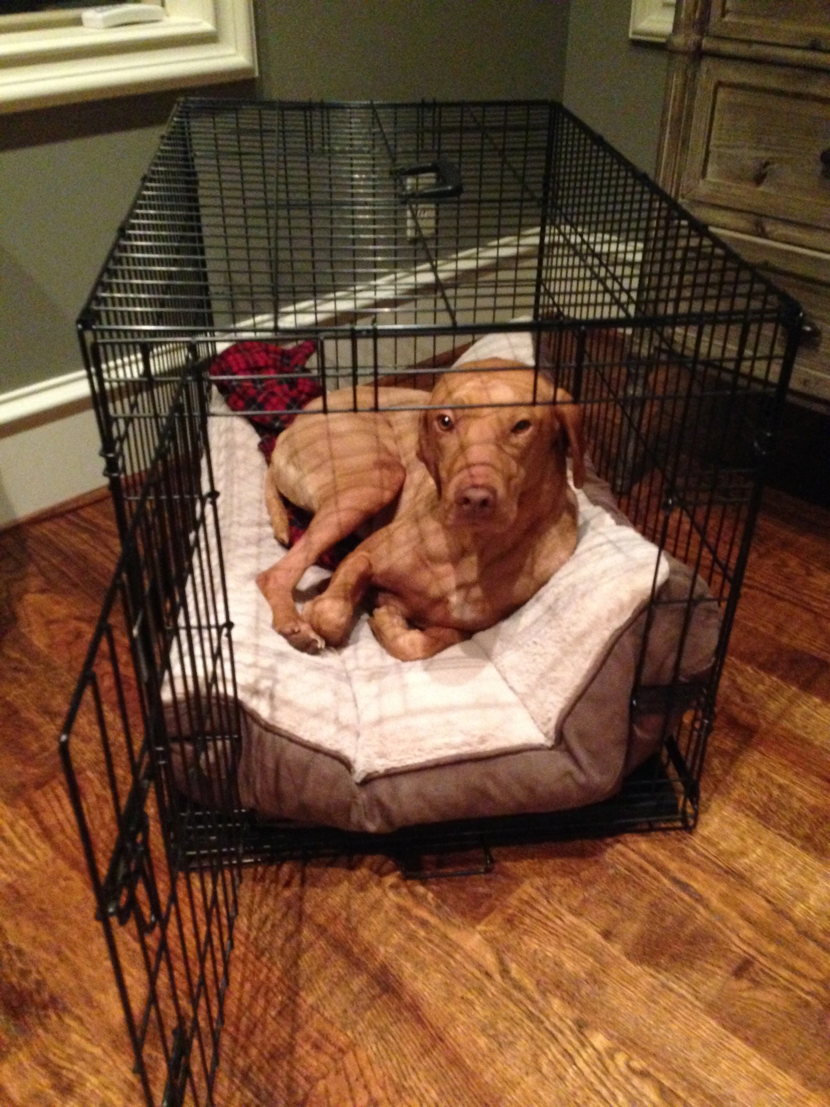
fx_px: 1055
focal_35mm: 33
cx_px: 415
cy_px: 554
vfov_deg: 55.4
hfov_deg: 42.9
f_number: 2.4
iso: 800
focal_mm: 4.12
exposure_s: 1/15
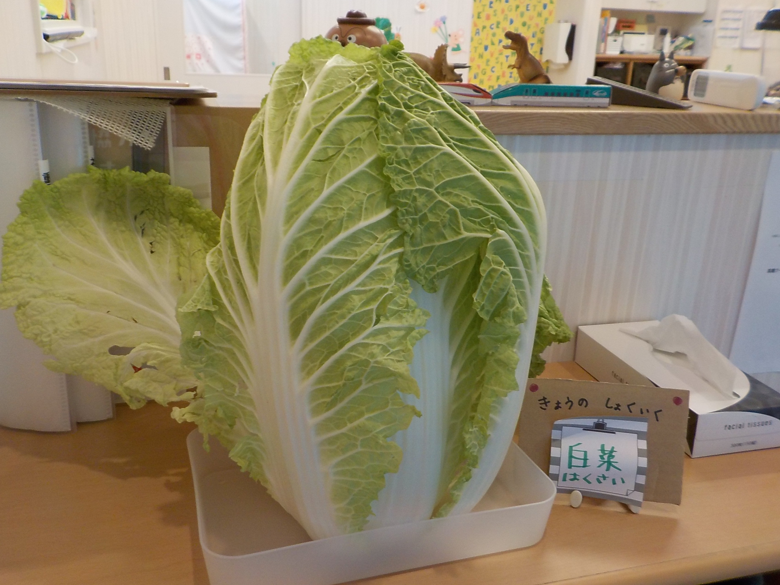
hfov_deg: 60.0
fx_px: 676
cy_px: 292
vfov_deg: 46.8
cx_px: 390
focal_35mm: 30
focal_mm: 4.1
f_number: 3.3
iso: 180
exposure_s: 1/30
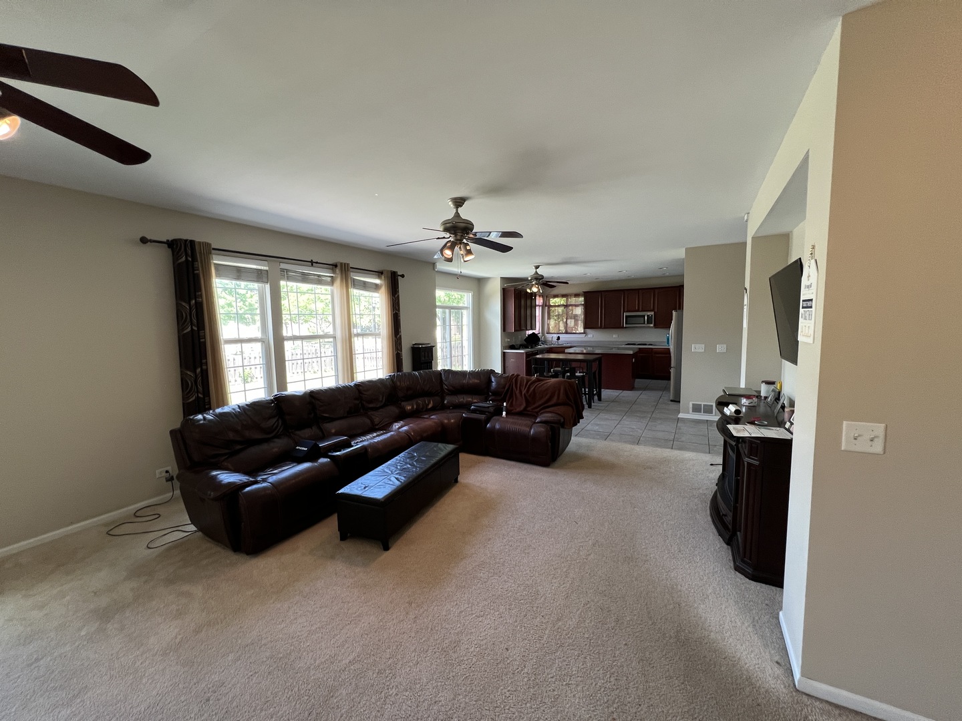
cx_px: 481
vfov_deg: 89.9
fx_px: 361
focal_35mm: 13
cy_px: 360
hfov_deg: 106.2
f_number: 1.8
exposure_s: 1/120
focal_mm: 1.57
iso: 200
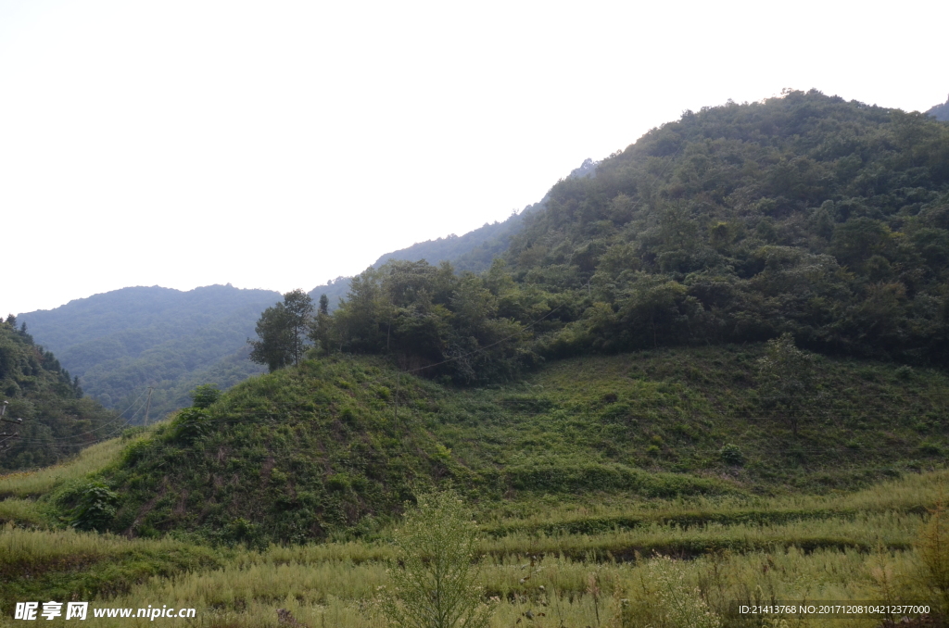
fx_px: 710
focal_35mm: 27
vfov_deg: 47.7
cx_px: 474
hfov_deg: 67.5
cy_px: 314
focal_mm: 18
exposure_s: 1/250
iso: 400
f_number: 8
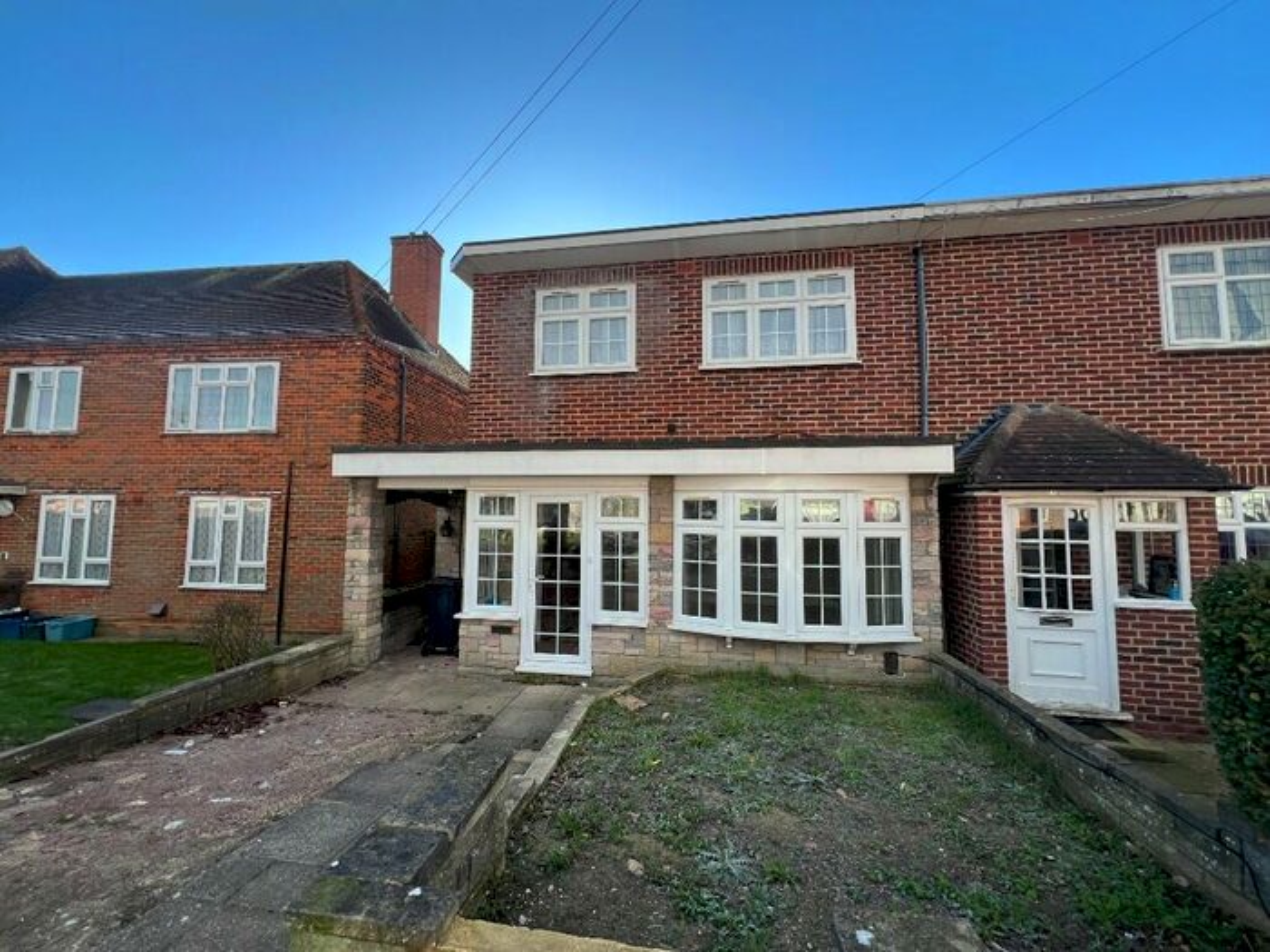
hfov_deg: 106.2
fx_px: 477
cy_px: 476
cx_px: 635
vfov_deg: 89.9
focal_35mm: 13
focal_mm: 1.57
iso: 32
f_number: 1.8
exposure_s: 1/398
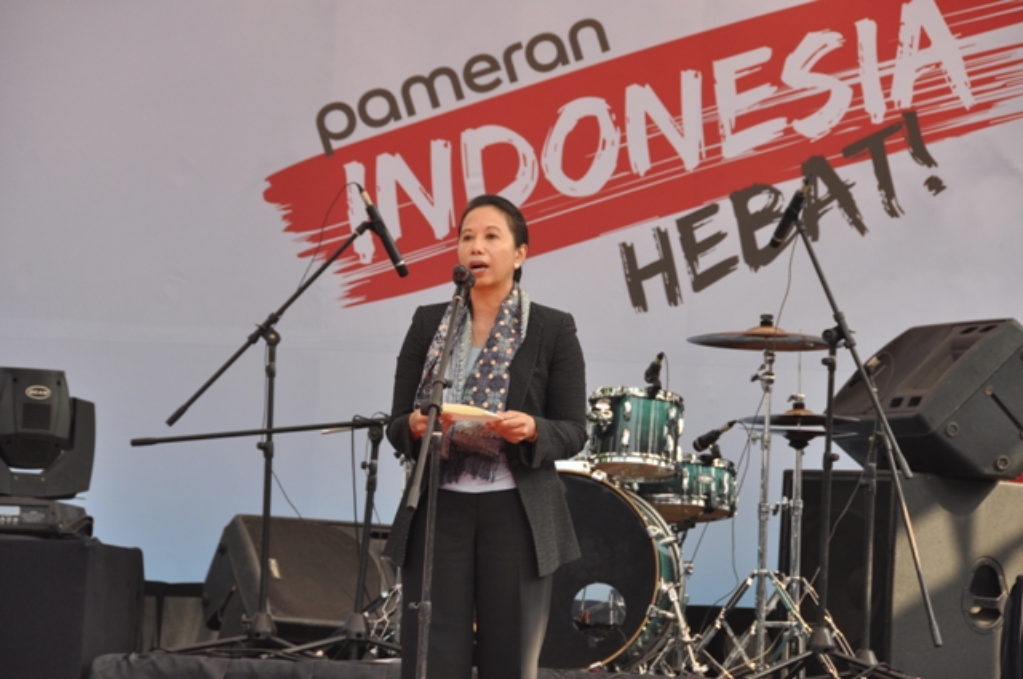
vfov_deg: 6.8
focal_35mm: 202
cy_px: 340
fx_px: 5747
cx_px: 512
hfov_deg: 10.2
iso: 400
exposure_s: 1/200
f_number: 9
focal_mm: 135
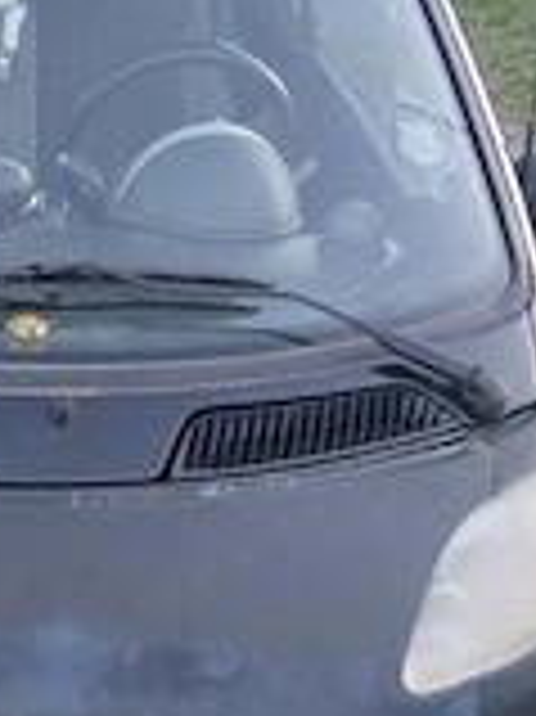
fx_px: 1509
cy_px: 563
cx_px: 27
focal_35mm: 73
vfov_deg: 26.3
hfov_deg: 19.7
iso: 160
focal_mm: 4.22
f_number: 1.8
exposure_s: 1/25
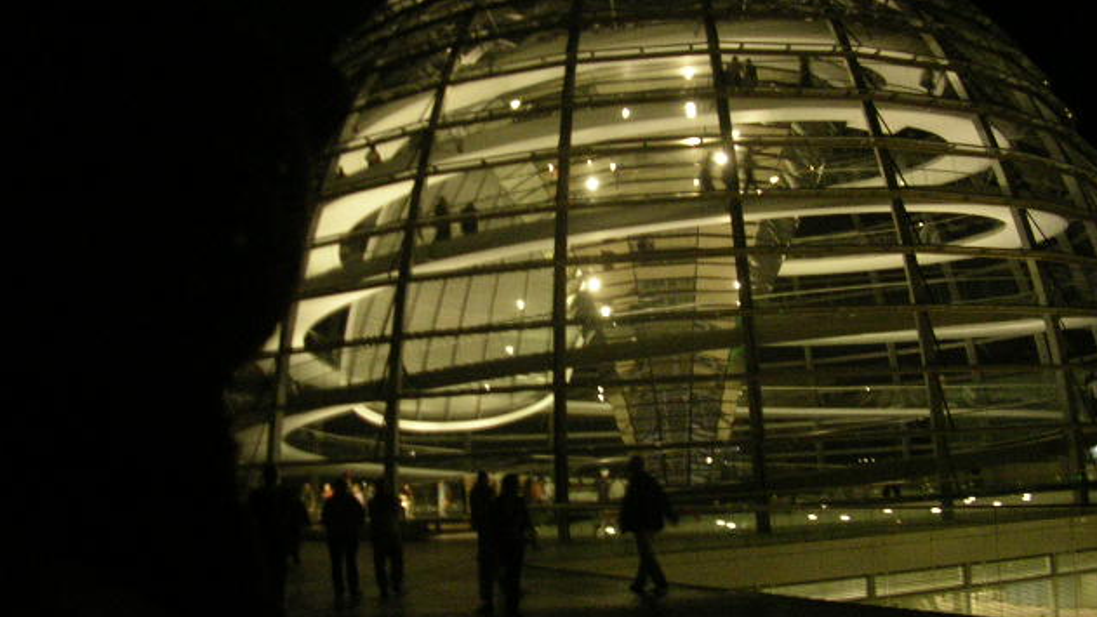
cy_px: 289
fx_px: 1222
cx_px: 555
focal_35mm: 42
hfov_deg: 48.4
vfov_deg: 28.3
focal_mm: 5.8
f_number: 2.8
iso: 200
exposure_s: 1/6.9
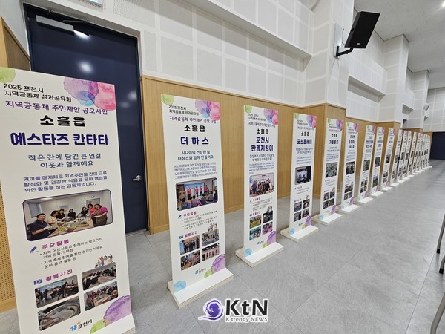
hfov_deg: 106.2
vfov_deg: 89.9
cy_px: 167
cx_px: 222
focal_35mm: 13
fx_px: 167
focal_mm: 2.2
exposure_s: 1/60
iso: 160
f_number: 2.2
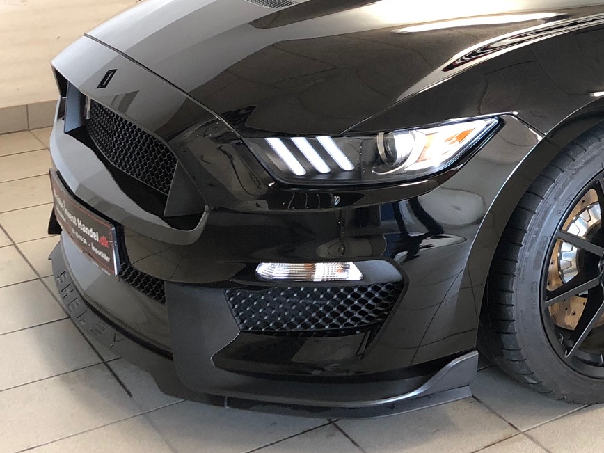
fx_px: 1134
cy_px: 7
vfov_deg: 21.8
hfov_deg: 27.3
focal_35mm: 65
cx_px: 667
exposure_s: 1/17
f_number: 1.8
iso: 64
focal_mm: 3.99
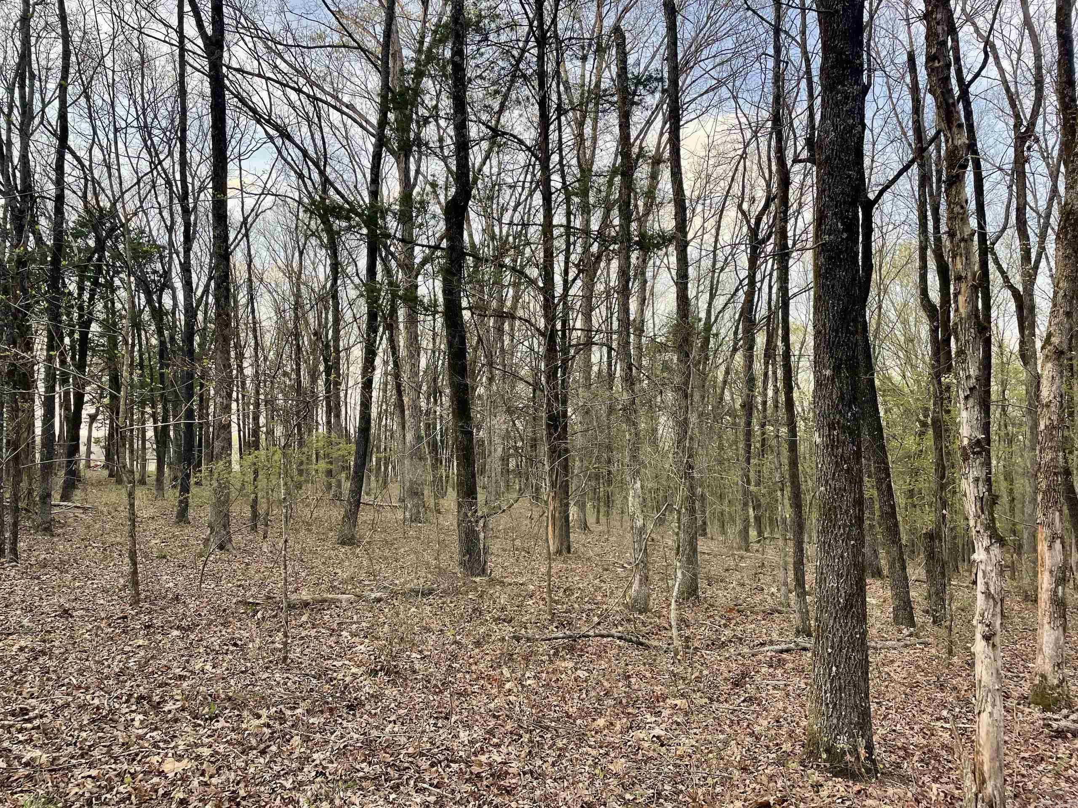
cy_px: 404
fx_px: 810
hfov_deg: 67.3
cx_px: 539
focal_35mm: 26
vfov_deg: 53.1
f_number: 1.6
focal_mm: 4.2
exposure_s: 1/321
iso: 32
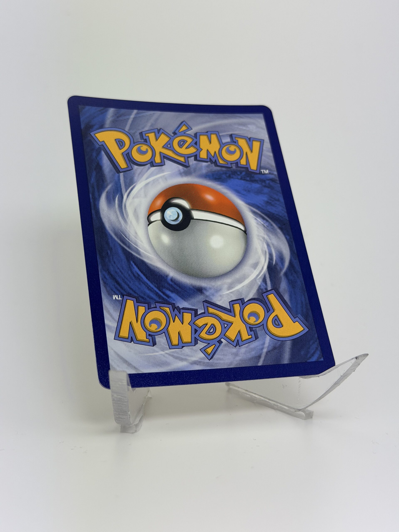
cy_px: 266
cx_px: 200
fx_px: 738
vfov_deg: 39.7
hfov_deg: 30.3
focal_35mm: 48
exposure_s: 1/837
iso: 64
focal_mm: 6.76
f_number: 1.78
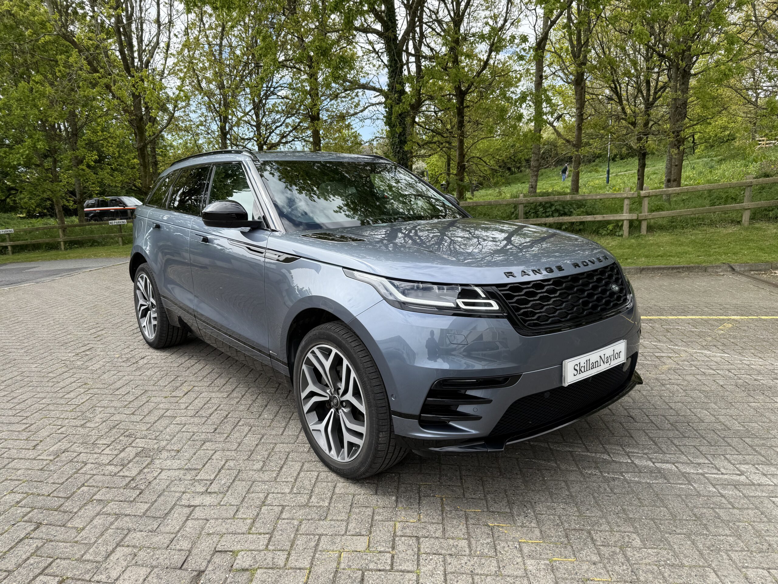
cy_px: 292
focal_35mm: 24
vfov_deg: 56.8
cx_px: 389
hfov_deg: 71.6
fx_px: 539
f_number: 1.78
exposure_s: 1/1727
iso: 80
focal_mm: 6.76
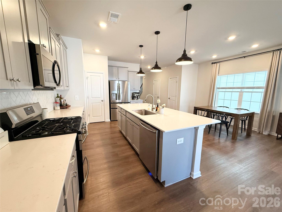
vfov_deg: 85.7
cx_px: 141
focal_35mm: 14
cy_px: 106
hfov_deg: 102.1
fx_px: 114
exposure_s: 1/120
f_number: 2.2
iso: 250
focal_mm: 2.22
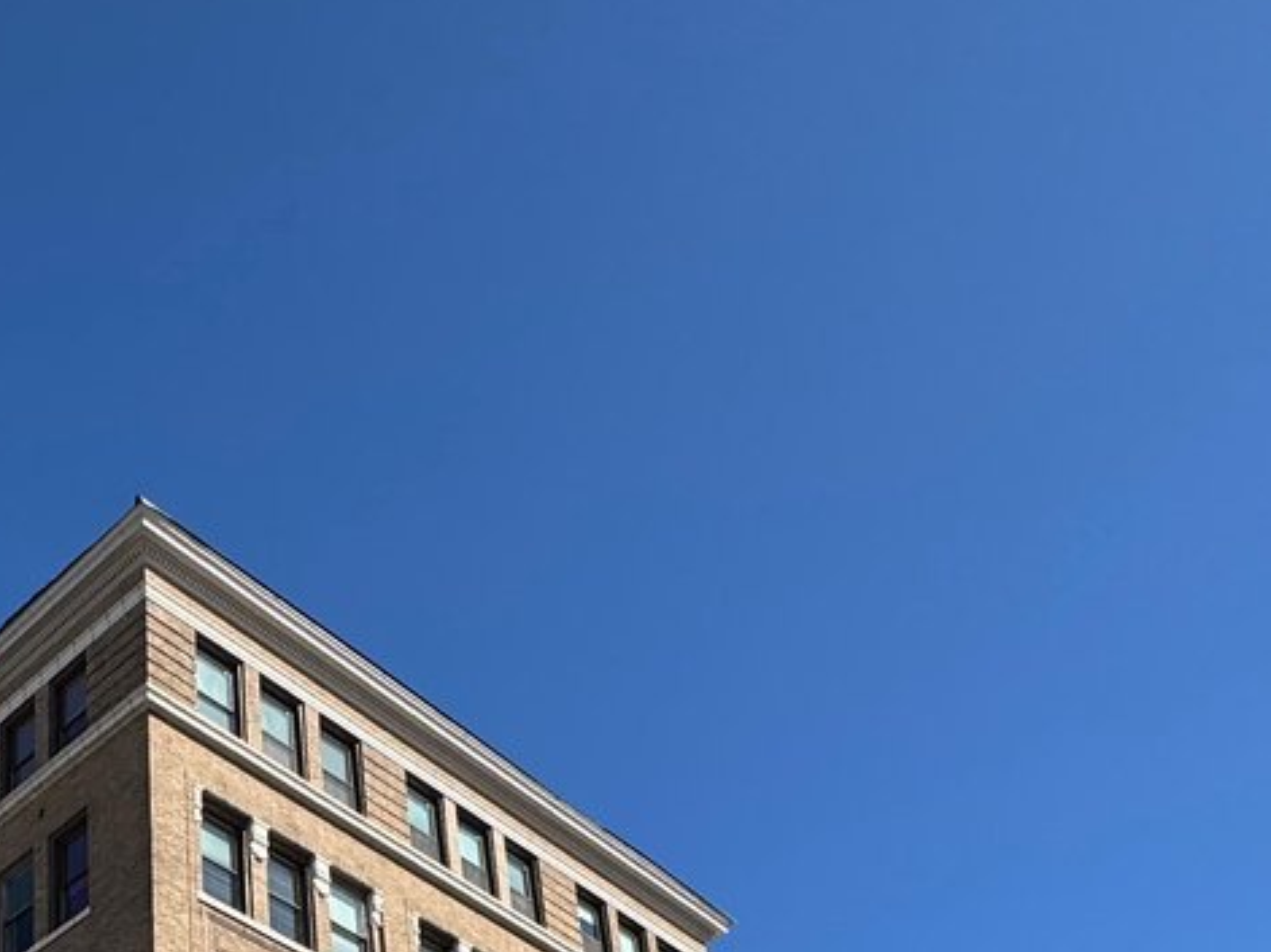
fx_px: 1652
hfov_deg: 38.8
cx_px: 104
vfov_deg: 26.4
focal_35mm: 45
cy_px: 1296
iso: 50
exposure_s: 1/1600
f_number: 2.2
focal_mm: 2.22
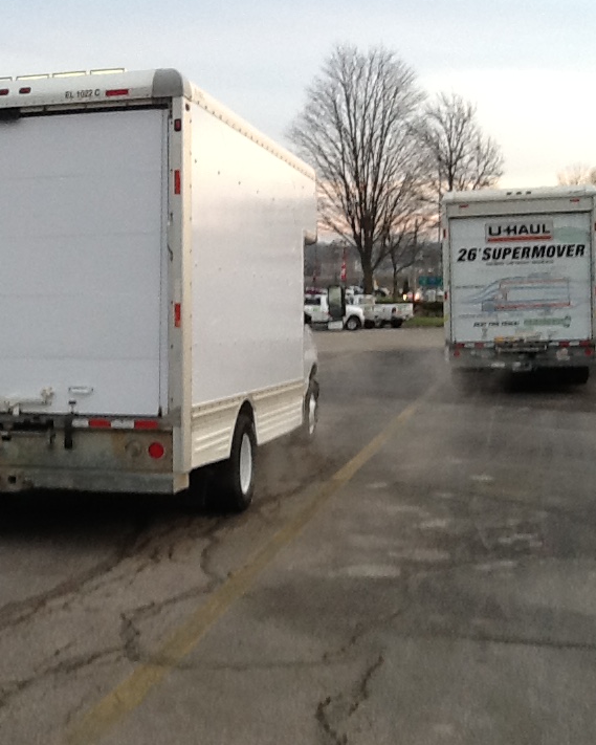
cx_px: 101
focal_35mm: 58
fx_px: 1279
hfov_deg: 25.7
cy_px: 370
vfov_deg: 32.5
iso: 40
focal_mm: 2.03
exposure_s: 1/60
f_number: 2.4
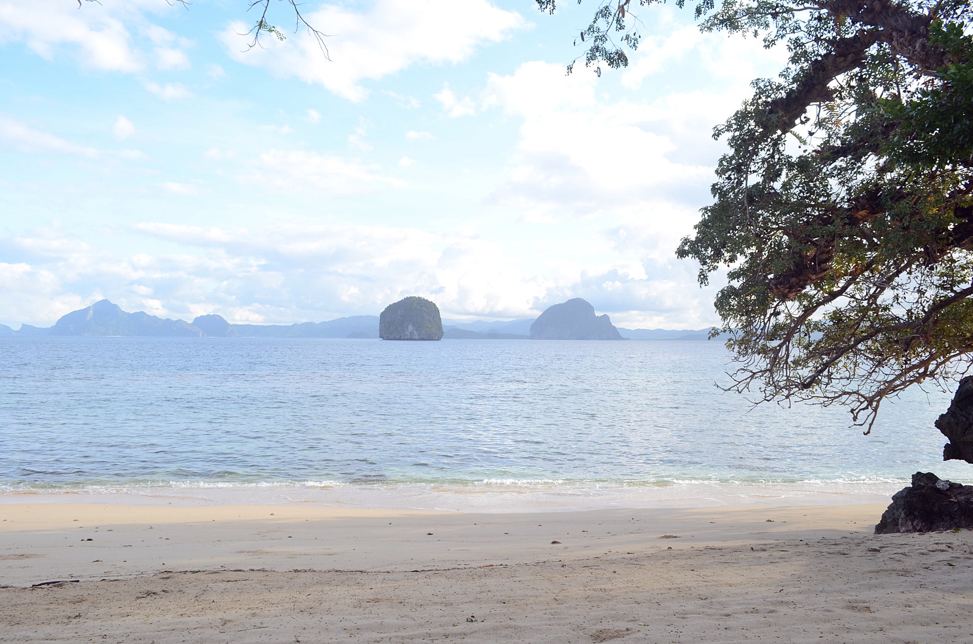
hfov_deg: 67.5
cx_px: 486
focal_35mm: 27
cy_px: 322
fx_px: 728
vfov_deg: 47.7
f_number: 8
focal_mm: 18
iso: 200
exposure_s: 1/250
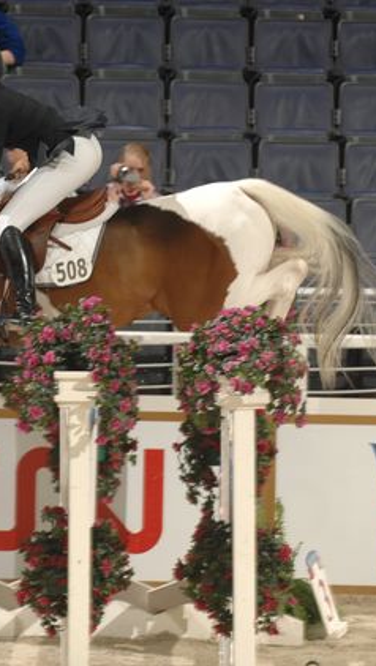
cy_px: 334
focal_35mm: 428
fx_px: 7571
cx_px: 93
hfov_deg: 2.8
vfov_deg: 5.0
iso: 320
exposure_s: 1/250
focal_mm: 180
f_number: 4.5
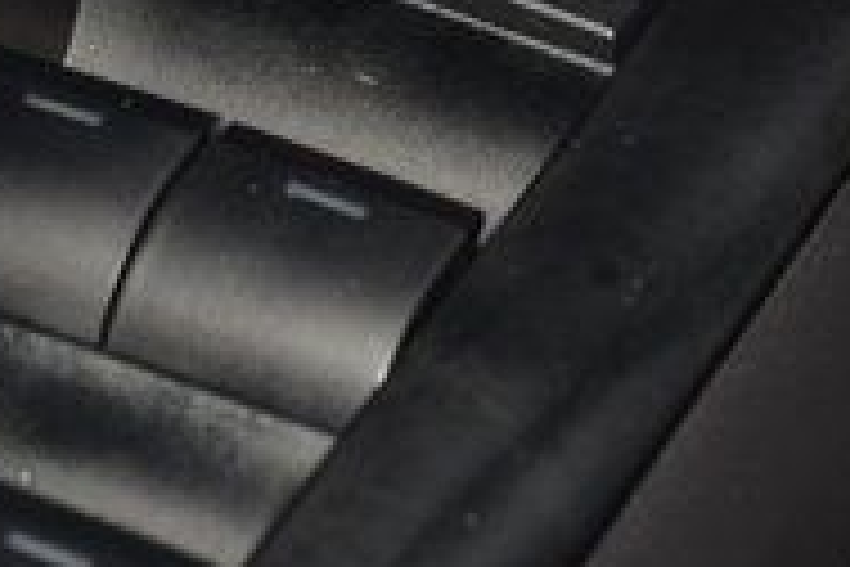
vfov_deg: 3.9
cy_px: 70
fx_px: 8381
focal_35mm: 355
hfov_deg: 5.8
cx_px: 292
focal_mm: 70
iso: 125
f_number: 8
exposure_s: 1/125
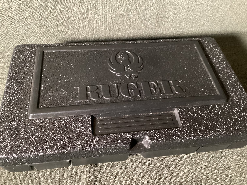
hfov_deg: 58.3
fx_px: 221
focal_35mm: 31
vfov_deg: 45.4
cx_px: 124
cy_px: 92
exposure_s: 1/20
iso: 640
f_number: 2.4
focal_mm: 3.3
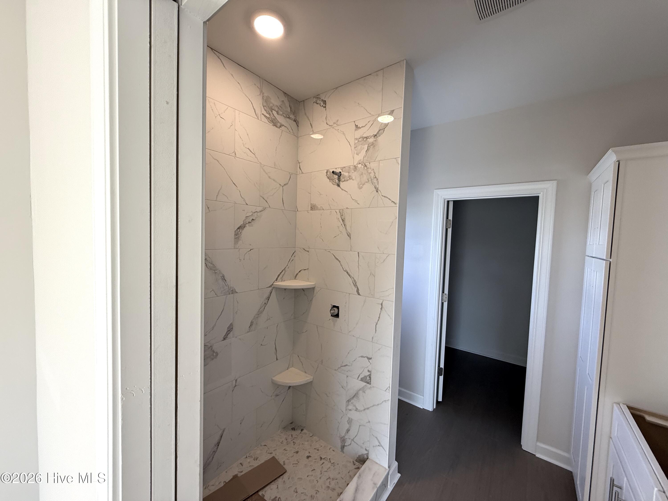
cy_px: 250
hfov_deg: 102.1
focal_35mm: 14
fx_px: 270
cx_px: 334
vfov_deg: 85.7
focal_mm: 2.22
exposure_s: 1/120
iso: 125
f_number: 2.2
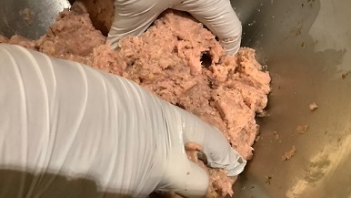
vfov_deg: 33.7
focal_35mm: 35
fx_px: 326
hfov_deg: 56.6
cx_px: 174
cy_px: 97
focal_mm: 3.3
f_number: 2.4
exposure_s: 1/30
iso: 400
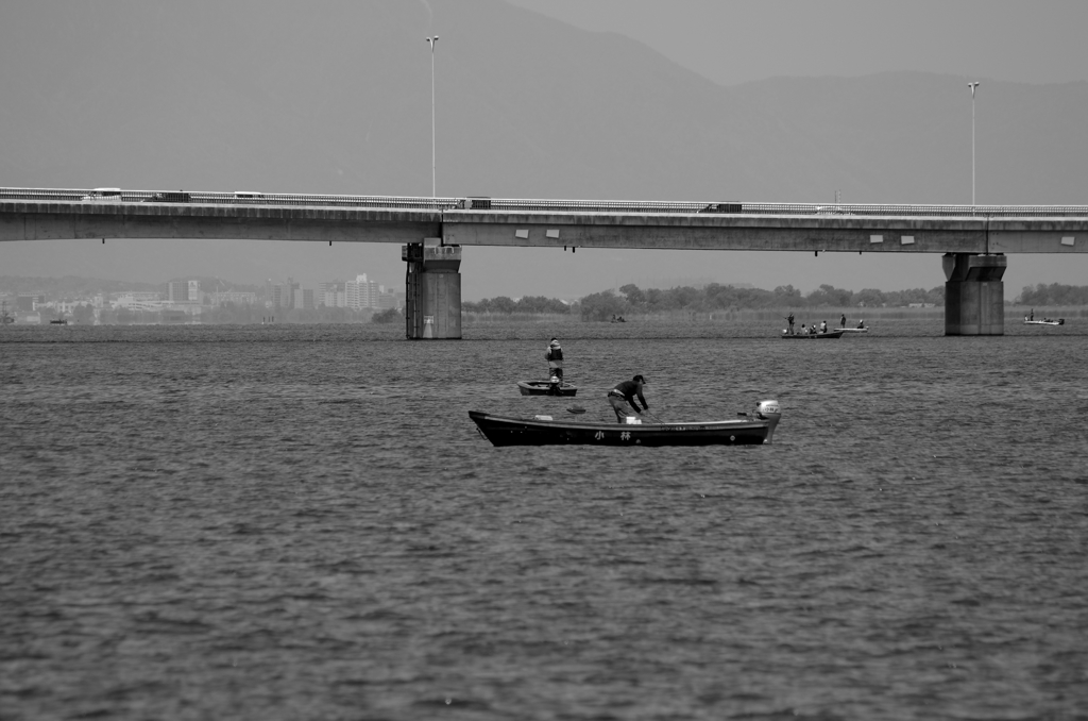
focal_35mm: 450
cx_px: 544
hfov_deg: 4.6
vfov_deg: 3.0
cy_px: 360
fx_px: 13570
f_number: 6.3
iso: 100
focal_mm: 300
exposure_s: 1/500
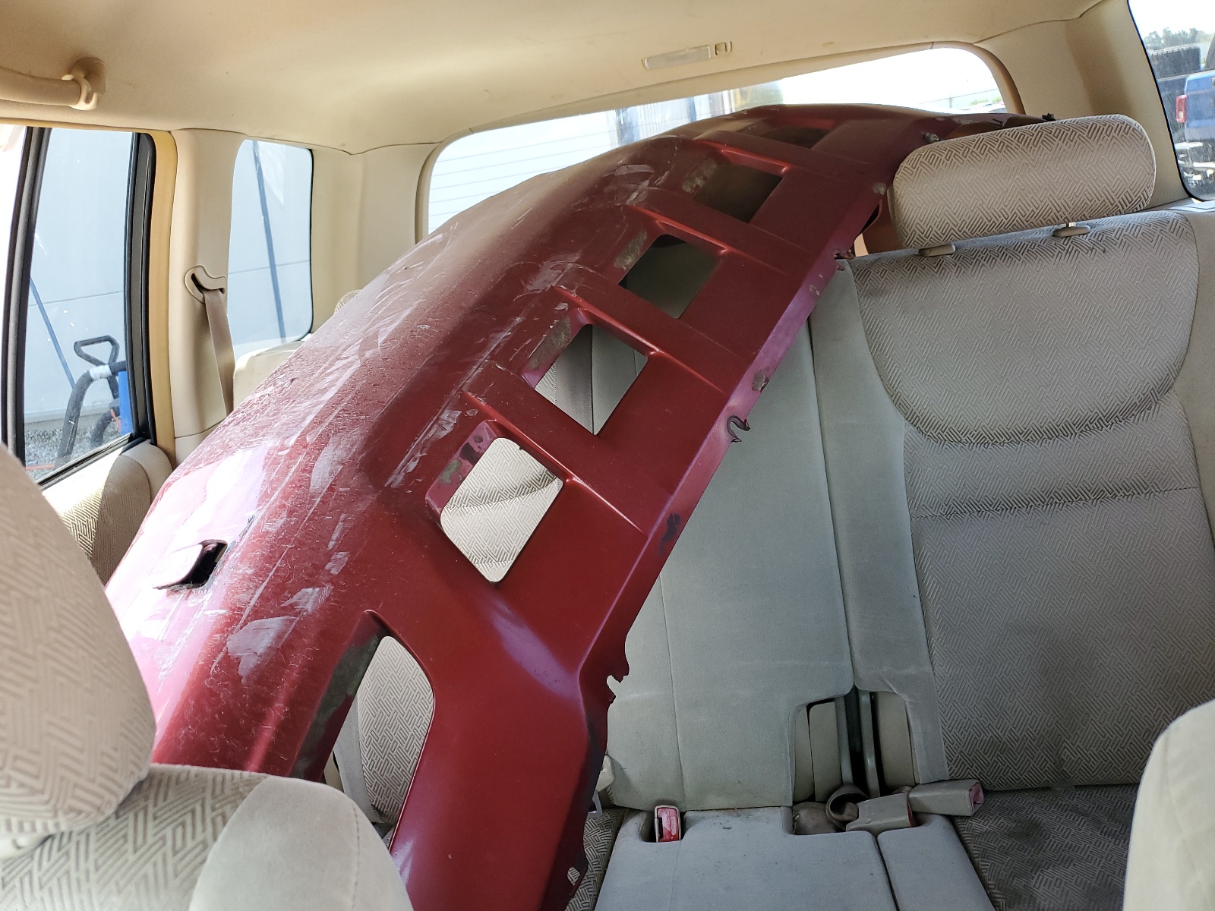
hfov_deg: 67.3
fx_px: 913
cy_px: 456
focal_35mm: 26
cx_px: 608
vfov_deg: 53.1
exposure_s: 1/120
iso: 77
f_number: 1.5
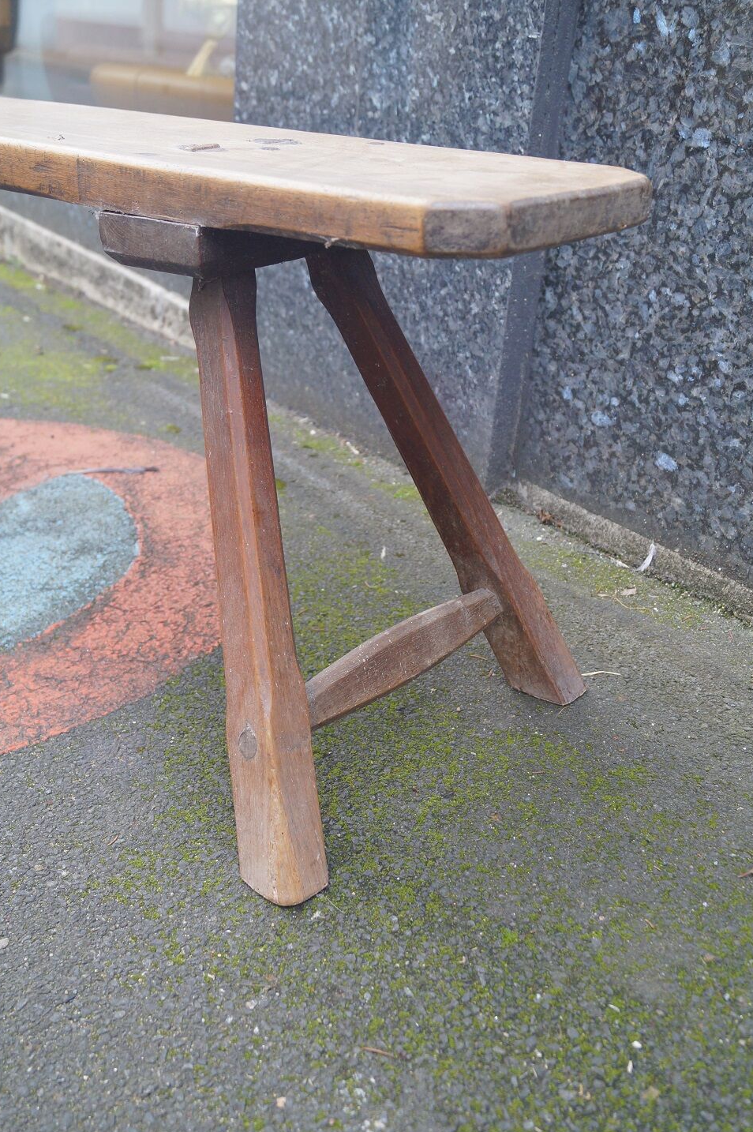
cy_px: 568
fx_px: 1162
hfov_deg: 35.9
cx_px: 376
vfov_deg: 51.9
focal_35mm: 37
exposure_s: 1/60
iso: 500
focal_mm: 24
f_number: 4
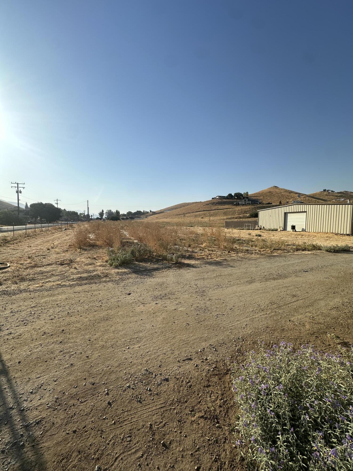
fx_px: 190
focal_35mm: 14
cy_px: 236
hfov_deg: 85.7
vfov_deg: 102.1
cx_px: 176
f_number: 2.2
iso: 50
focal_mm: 2.22
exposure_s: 1/3125
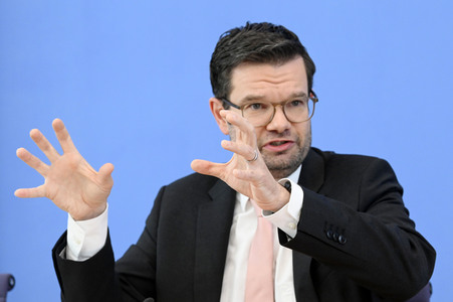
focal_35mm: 102
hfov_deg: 20.0
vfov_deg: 13.4
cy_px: 151
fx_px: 1283
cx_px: 226
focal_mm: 102
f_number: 5.6
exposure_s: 1/800
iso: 4000
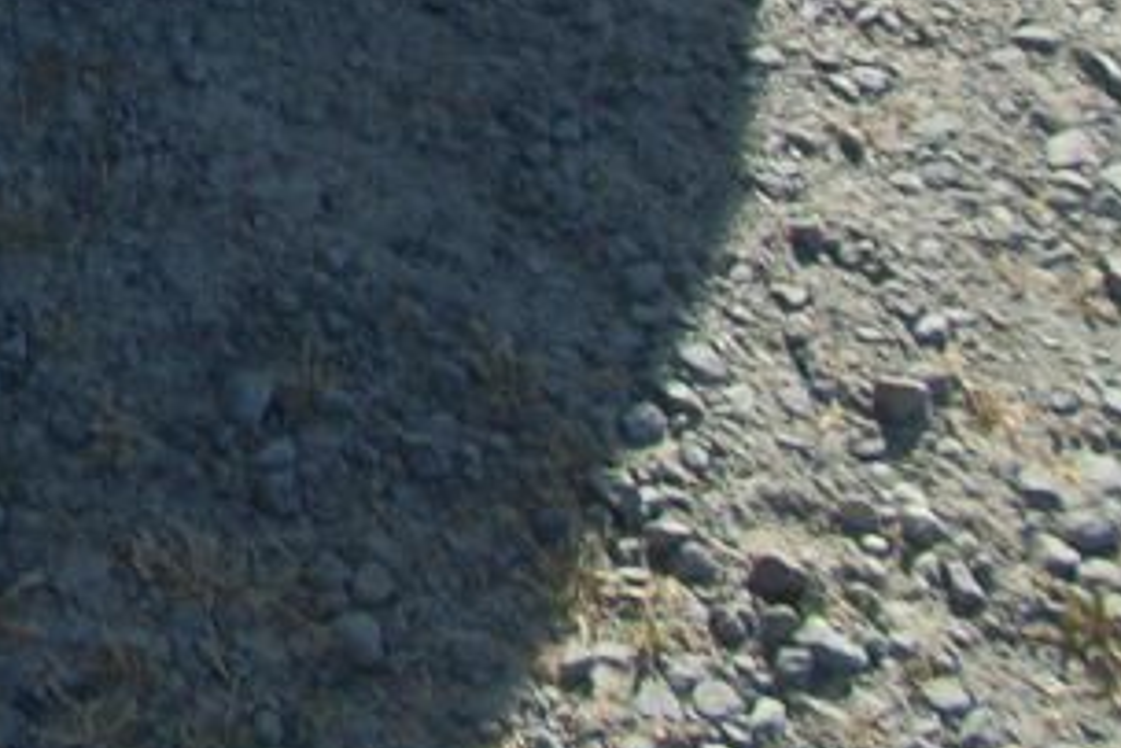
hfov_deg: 12.9
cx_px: -1044
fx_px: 4361
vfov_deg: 9.0
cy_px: -906
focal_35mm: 140
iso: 80
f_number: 8.8
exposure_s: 1/125
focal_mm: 5.7
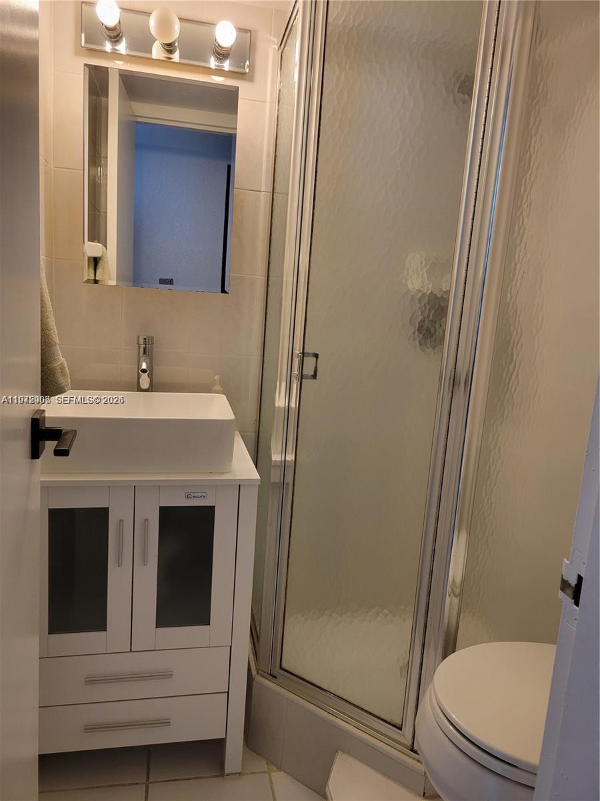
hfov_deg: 53.1
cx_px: 300
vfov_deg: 67.3
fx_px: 601
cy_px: 400
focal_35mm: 26
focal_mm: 5.4
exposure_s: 1/120
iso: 125
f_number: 1.8
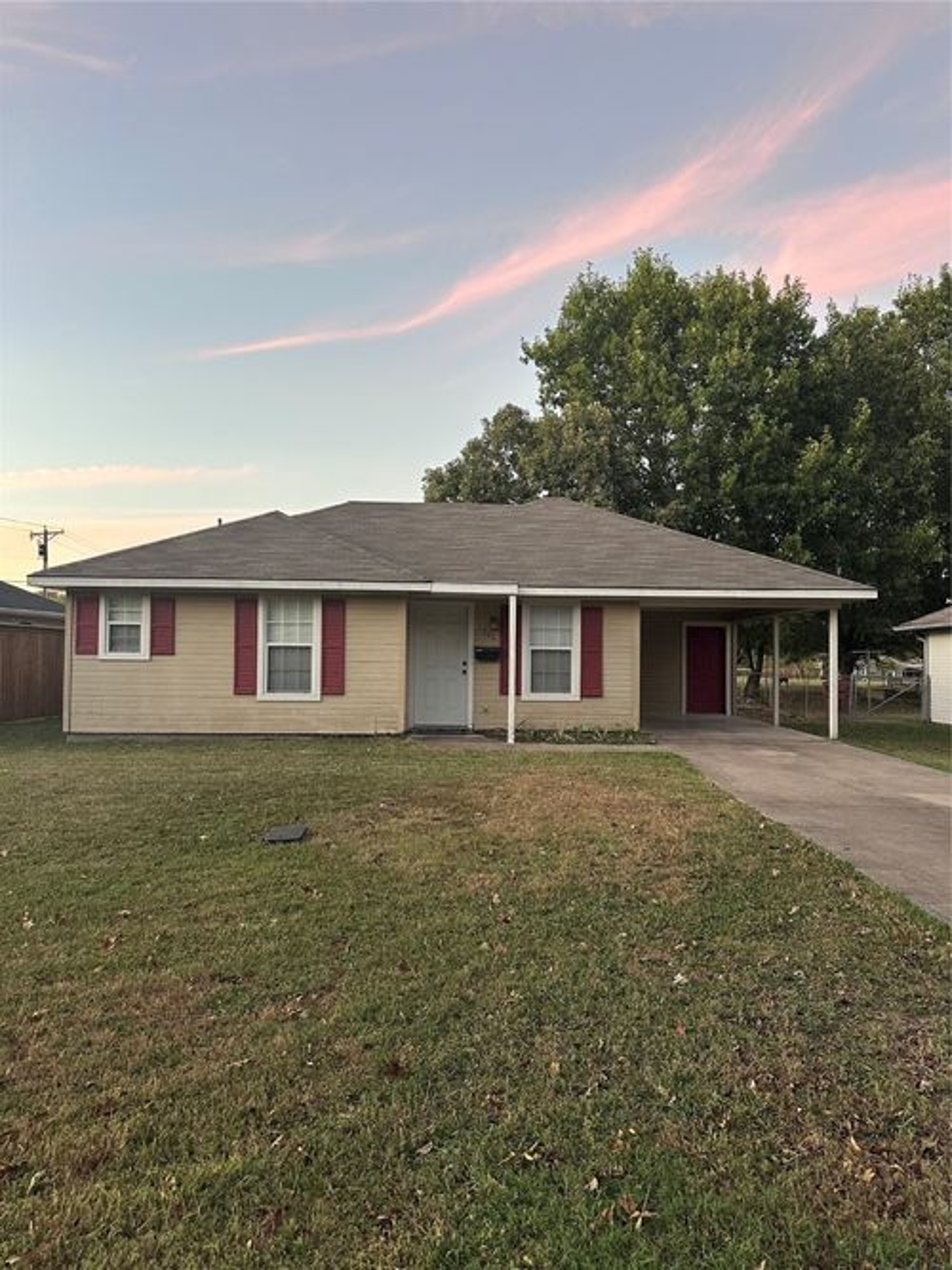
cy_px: 635
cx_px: 476
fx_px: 880
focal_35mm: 24
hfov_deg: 56.8
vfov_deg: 71.6
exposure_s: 1/81
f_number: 1.78
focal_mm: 6.86
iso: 250
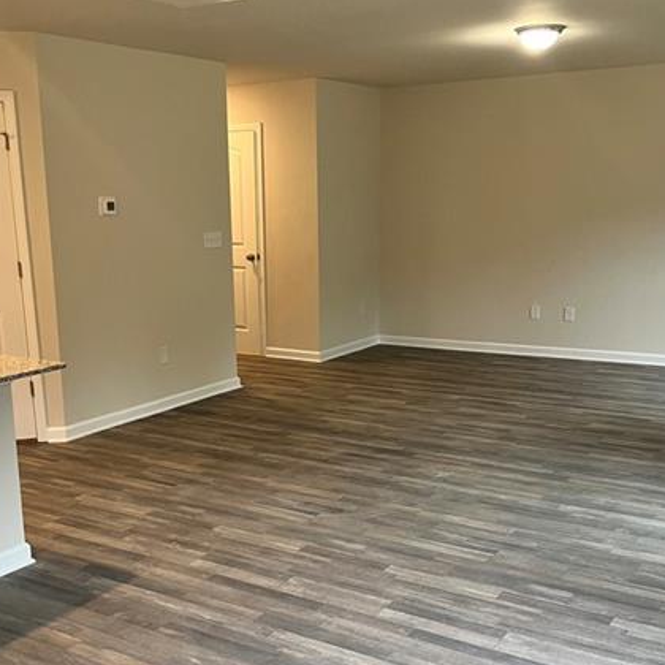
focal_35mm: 42
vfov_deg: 39.9
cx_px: 304
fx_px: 913
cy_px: 399
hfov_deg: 40.0
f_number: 1.5
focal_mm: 5.7
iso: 125
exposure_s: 1/60
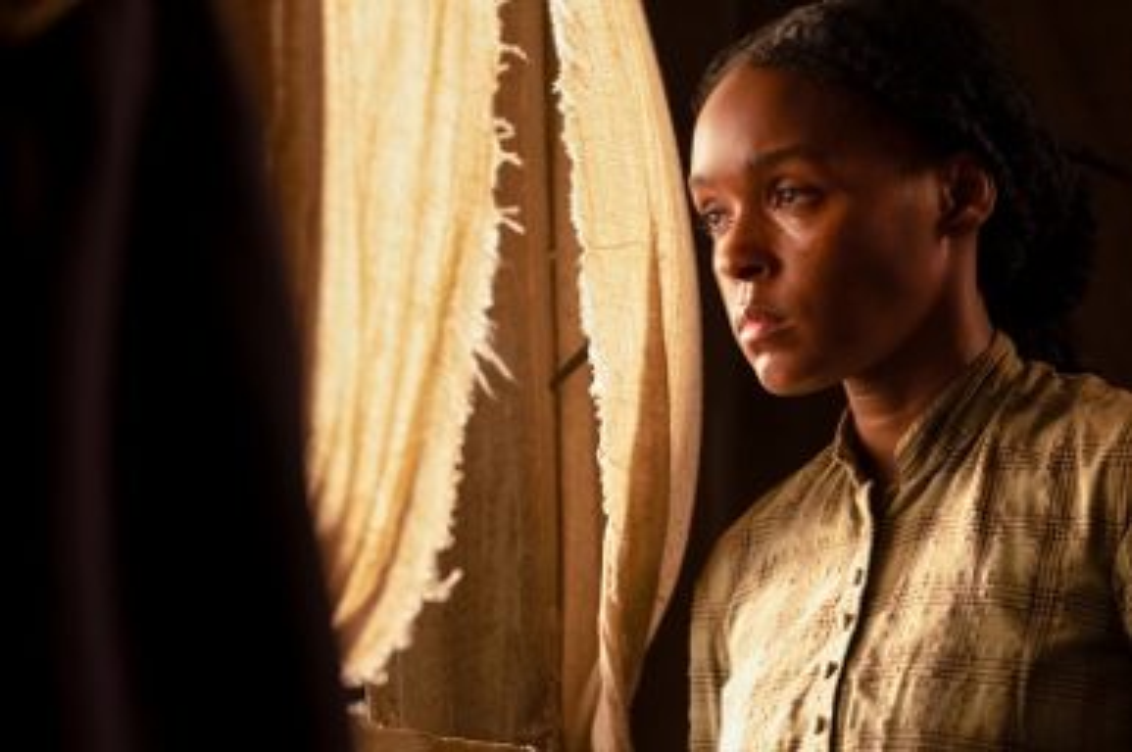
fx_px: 4273
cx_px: 566
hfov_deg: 15.1
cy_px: 376
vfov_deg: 10.1
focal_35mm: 136
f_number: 3.2
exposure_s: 1/125
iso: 1250
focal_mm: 90.6
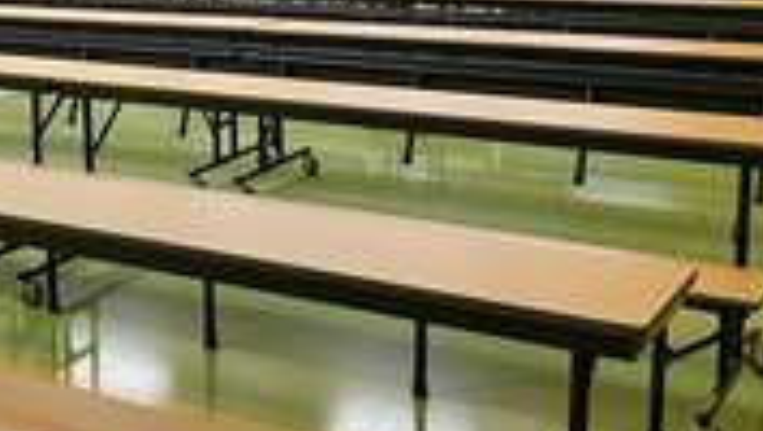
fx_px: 1296
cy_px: 69
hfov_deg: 32.0
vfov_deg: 18.7
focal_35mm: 64
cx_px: 155
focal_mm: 4.25
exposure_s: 1/60
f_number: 1.8
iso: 100
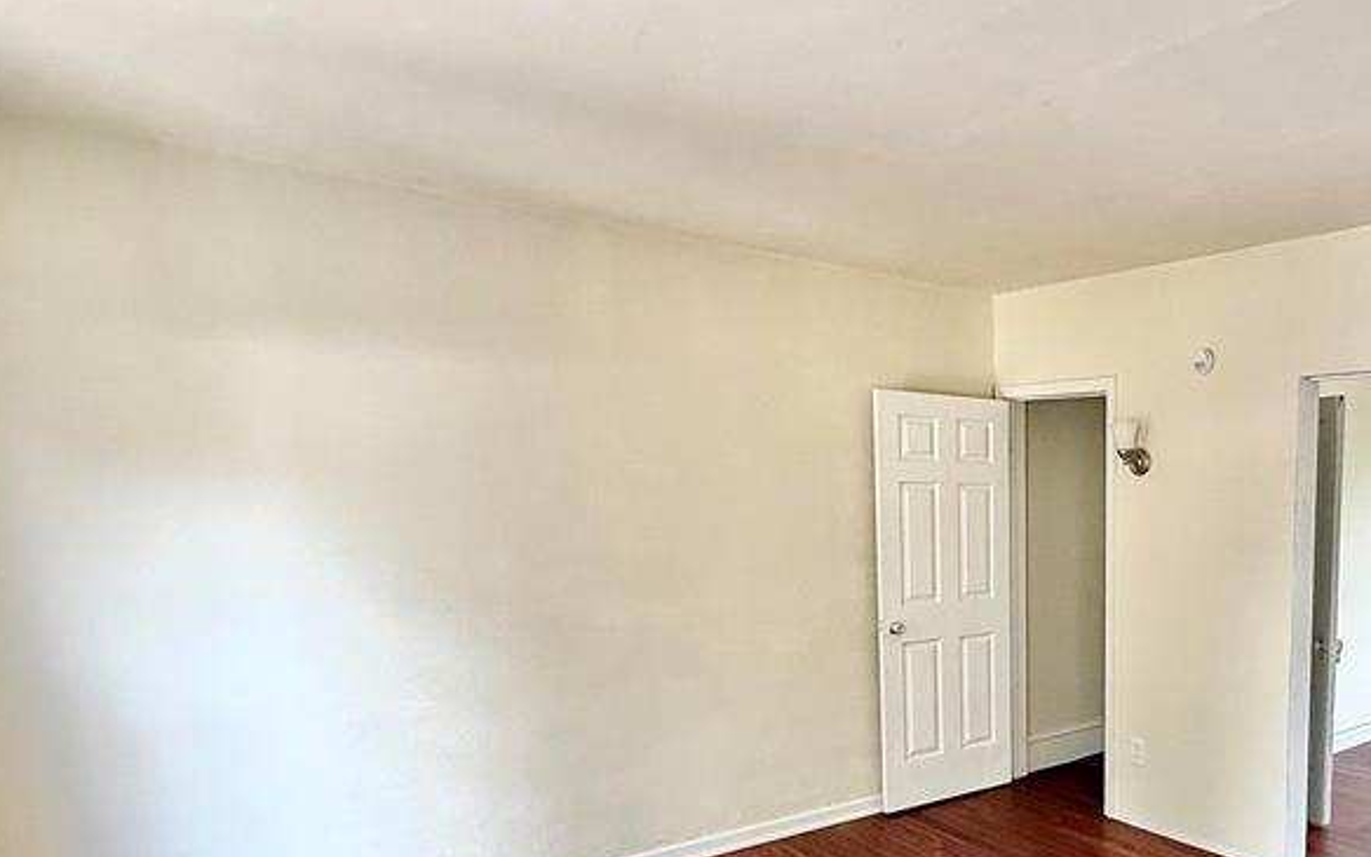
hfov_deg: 62.6
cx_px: 1150
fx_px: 971
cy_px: 618
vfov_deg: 46.3
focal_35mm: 26
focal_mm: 2.22
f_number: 2.2
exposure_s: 1/99
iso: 200
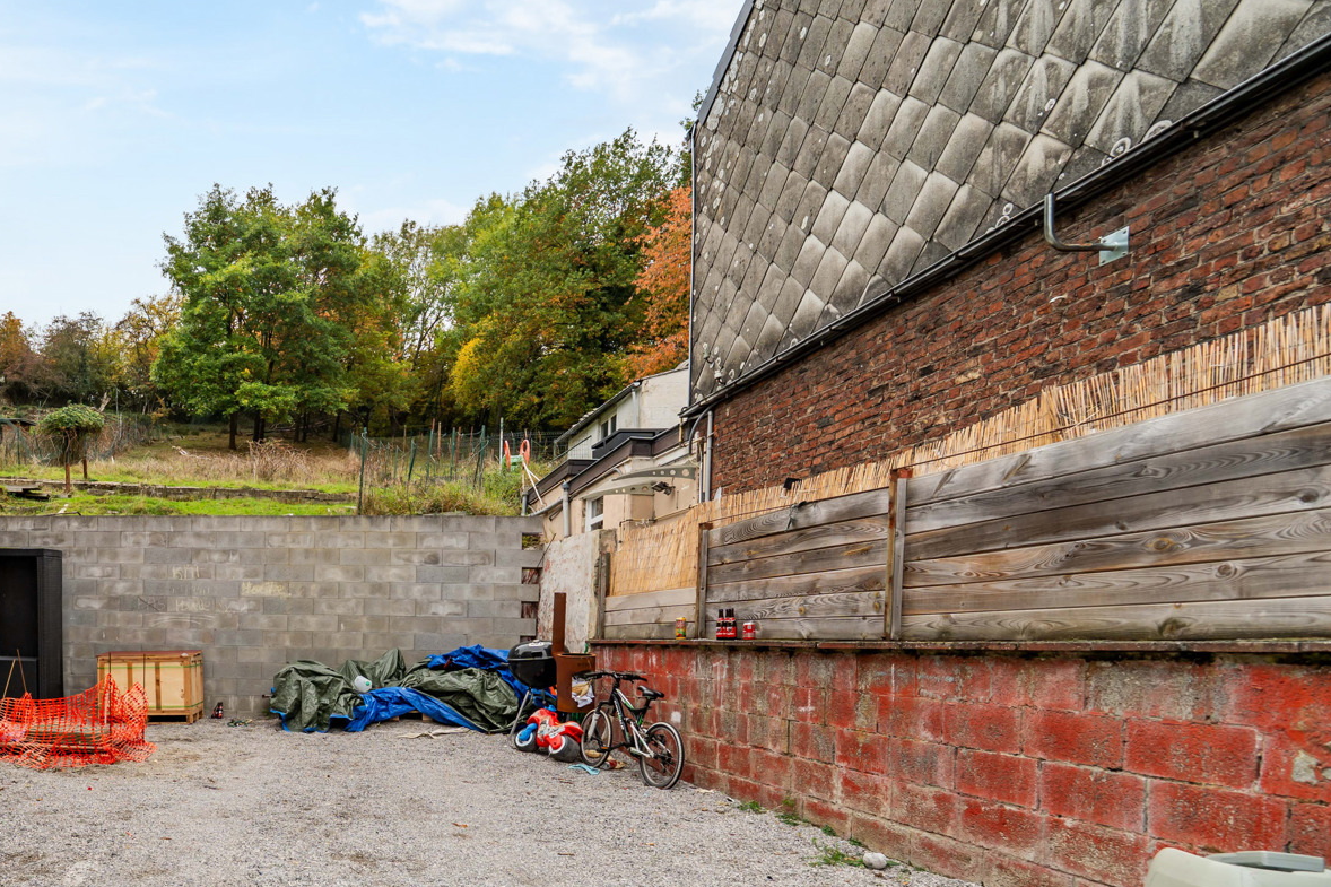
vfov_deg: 55.4
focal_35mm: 22
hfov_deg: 68.7
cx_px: 215
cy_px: 623
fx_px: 813
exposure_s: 1/125
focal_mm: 12
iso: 100
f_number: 5.6
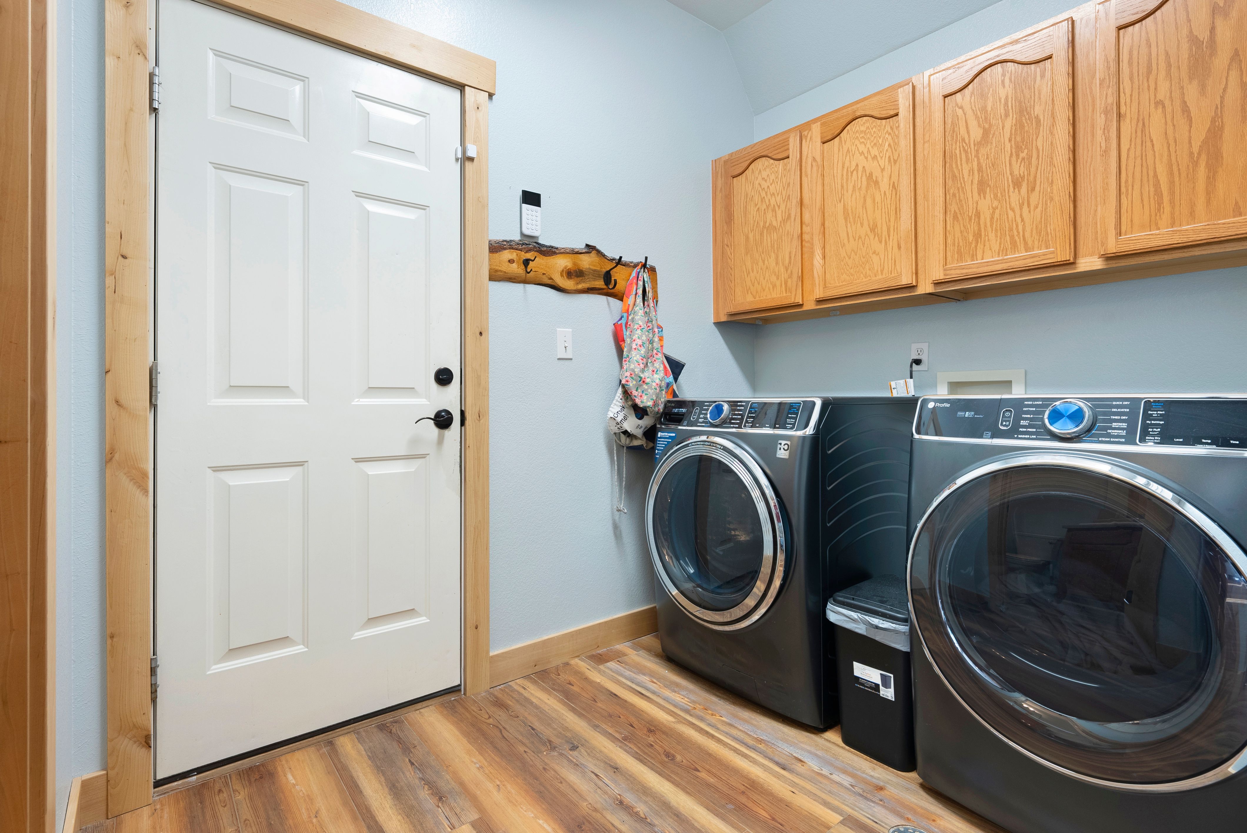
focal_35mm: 17
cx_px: 624
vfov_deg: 70.5
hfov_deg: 93.2
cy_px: 416
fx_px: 589
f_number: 8
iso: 640
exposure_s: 1/1.67
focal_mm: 17
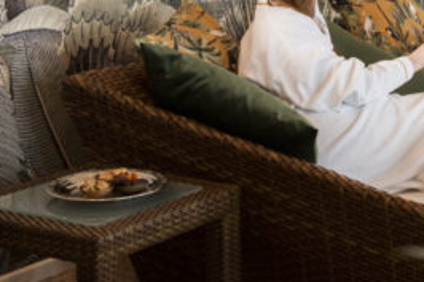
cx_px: 448
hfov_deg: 19.0
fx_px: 1224
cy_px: -27
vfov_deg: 12.9
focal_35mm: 104
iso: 800
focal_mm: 36
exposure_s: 1/40
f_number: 6.3
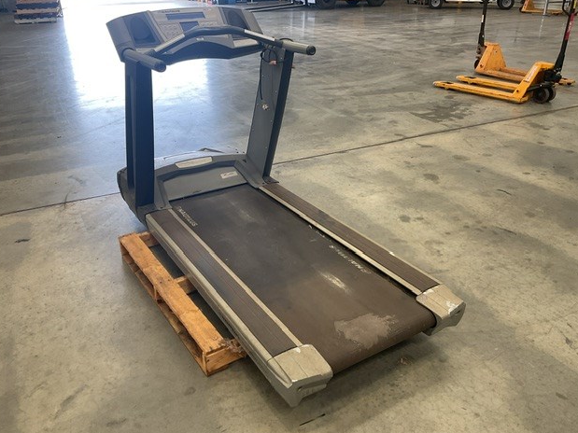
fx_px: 501
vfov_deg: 46.8
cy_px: 216
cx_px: 285
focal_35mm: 30
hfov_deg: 60.0
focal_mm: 3
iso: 50
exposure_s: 1/50
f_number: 1.8
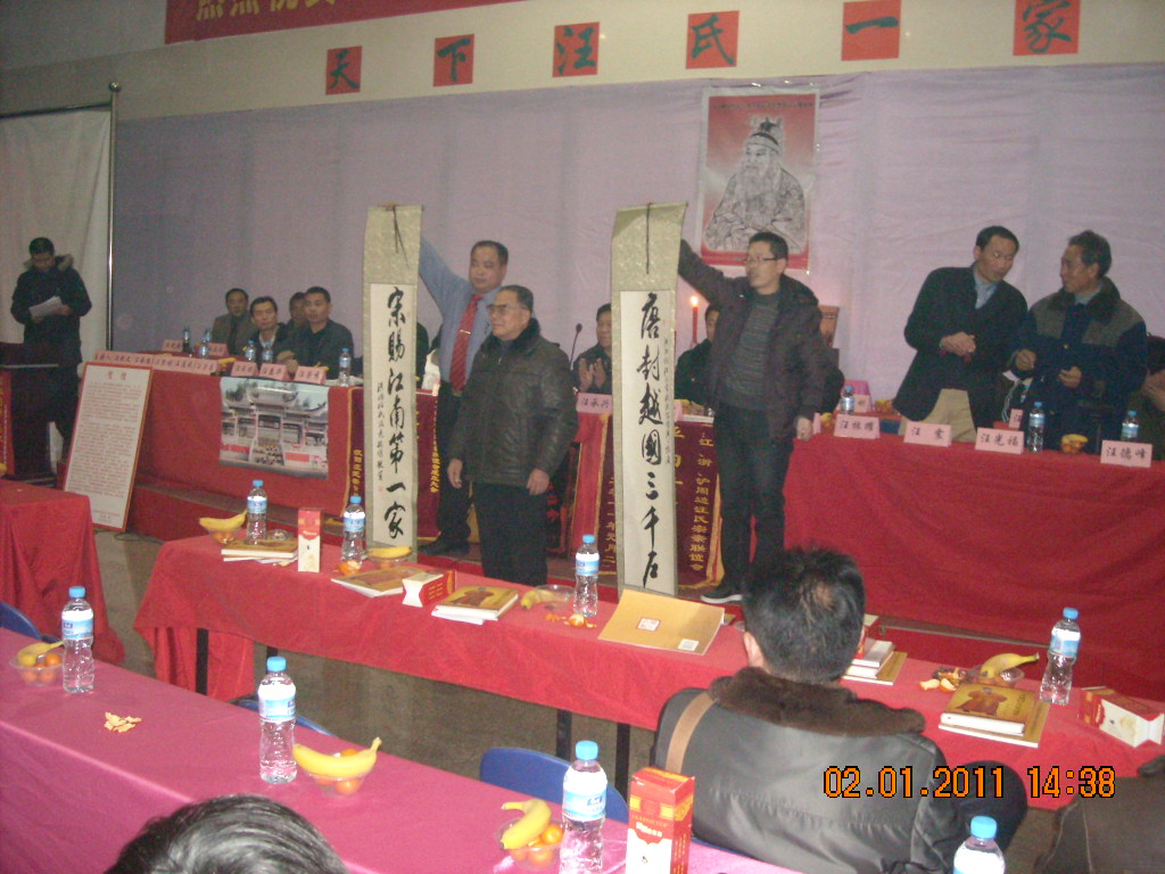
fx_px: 1178
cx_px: 582
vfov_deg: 40.7
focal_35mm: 35
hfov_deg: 52.6
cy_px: 437
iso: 733
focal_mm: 5.7
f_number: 2.8
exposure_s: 1/60
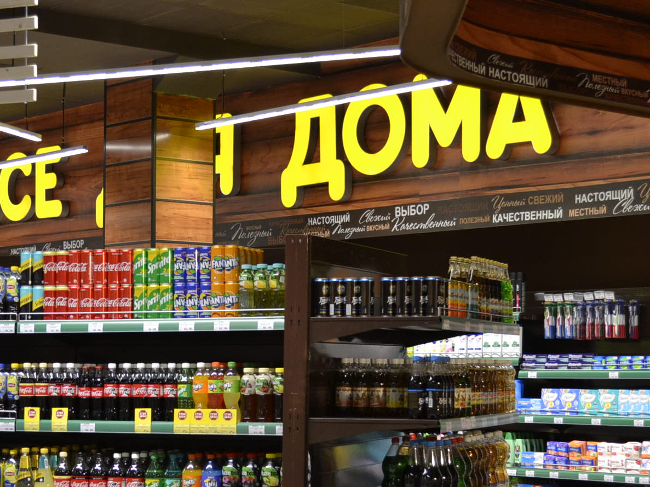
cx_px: 244
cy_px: 359
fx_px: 1577
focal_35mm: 84
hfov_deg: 23.2
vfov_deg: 17.5
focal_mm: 30
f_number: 4.5
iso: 640
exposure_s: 1/60
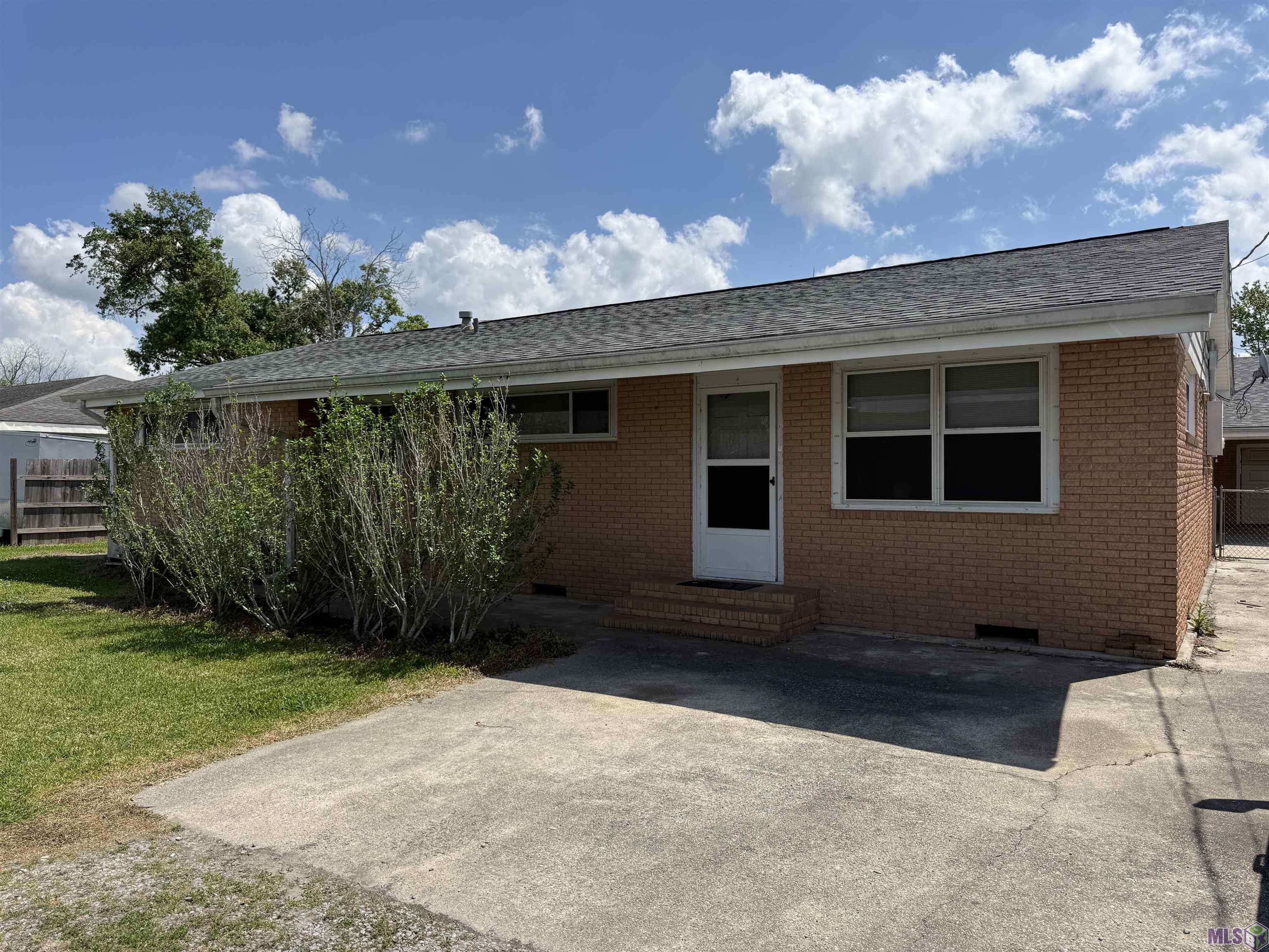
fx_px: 880
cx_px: 634
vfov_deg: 56.8
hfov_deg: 71.6
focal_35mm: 24
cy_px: 476
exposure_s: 1/6173
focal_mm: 6.76
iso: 80
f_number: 1.78
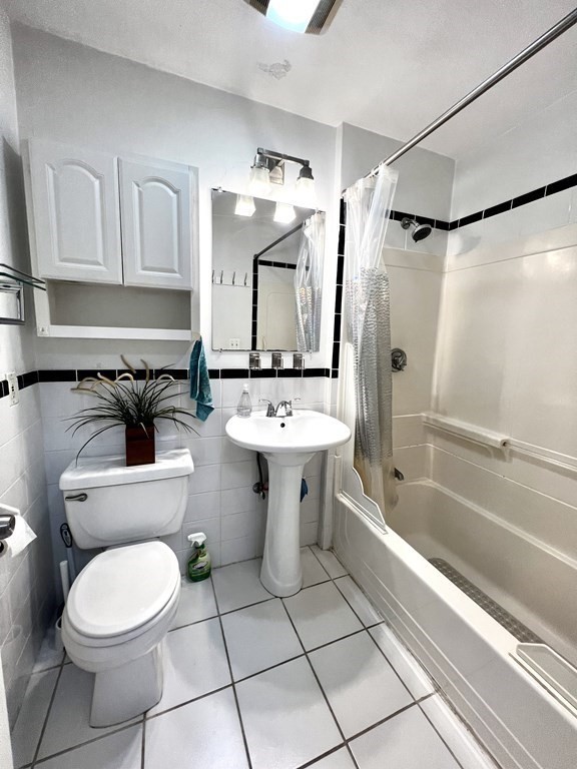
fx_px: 289
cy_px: 384
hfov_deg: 89.9
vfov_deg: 106.2
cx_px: 288
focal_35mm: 13
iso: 100
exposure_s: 1/120
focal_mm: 1.57
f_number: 1.8
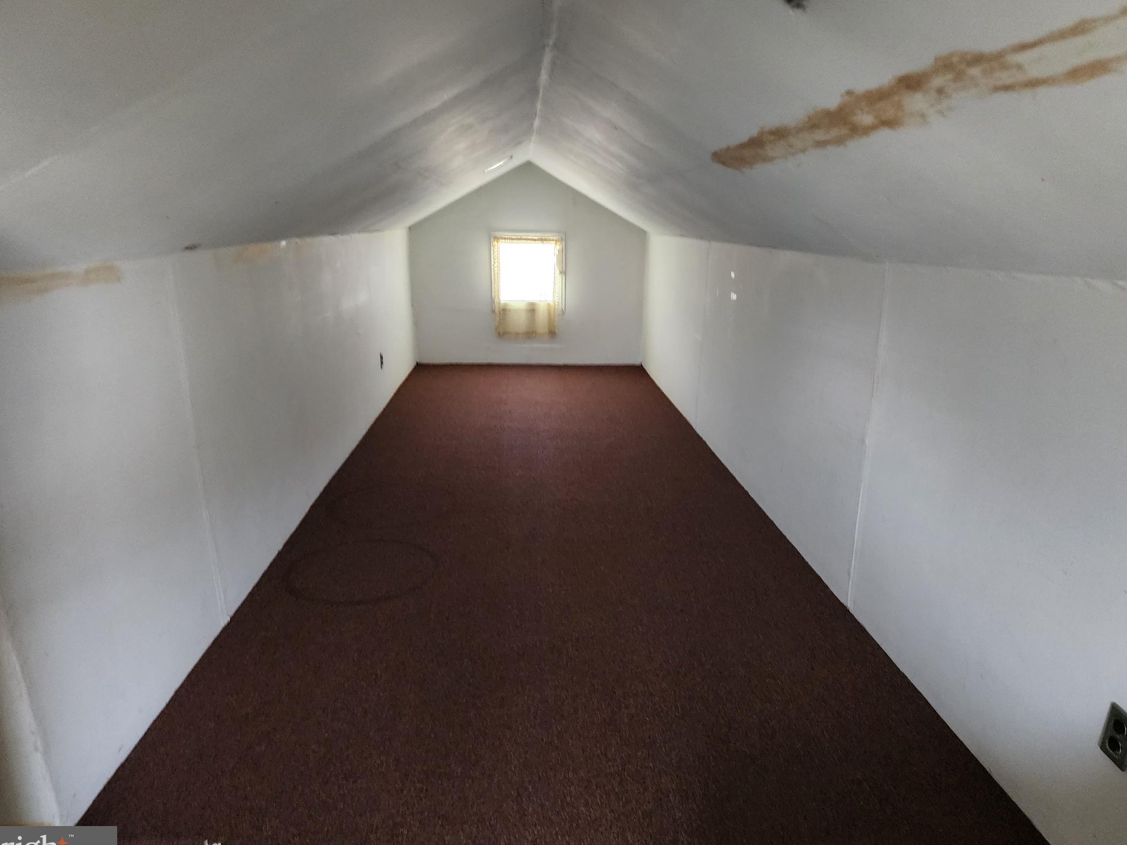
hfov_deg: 71.6
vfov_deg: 56.8
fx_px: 781
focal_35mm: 24
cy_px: 432
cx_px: 561
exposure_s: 1/24
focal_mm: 6.4
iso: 640
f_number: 1.8
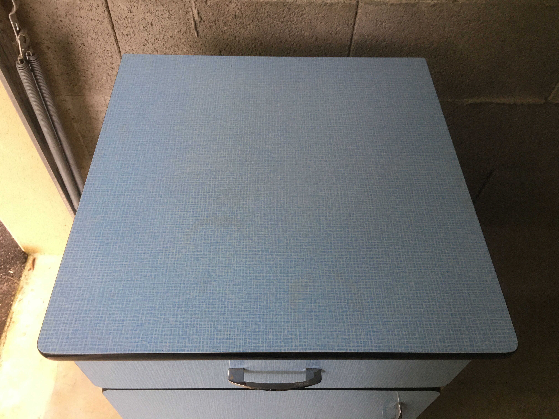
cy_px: 210
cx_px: 280
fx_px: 468
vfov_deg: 48.2
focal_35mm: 29
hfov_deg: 61.7
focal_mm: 4.15
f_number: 2.2
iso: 50
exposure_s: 1/17
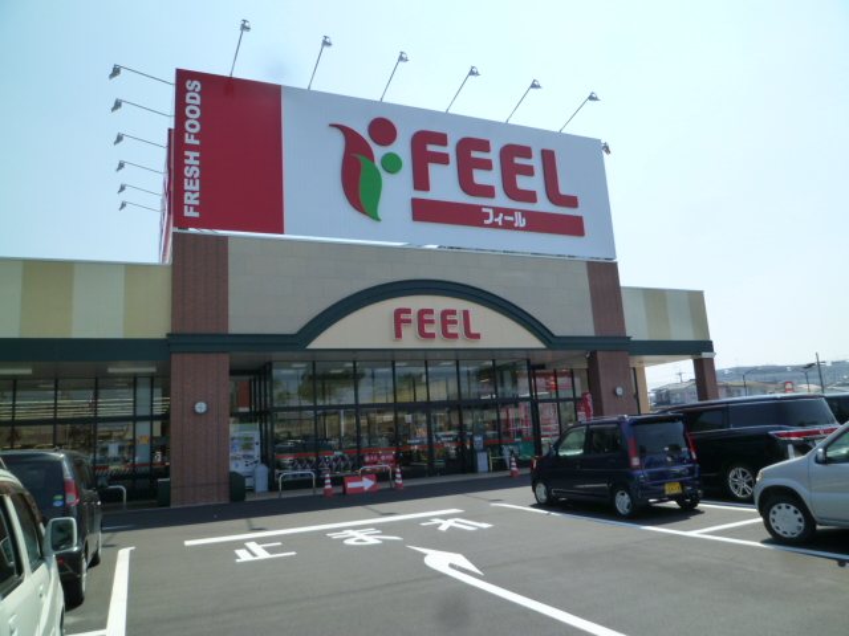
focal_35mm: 25
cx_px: 424
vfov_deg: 54.9
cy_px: 318
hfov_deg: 69.4
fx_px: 613
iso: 125
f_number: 4.5
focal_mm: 4.5
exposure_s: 1/500
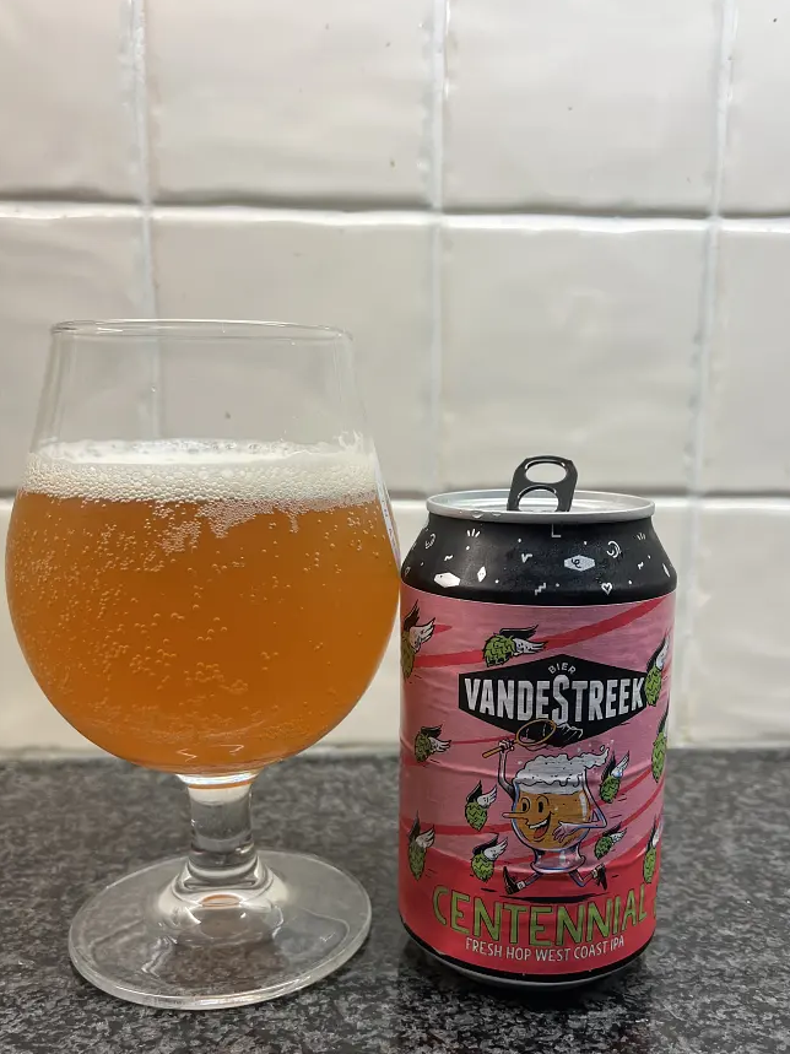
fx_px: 944
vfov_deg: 58.1
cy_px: 602
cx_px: 411
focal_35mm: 31
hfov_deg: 45.4
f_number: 1.6
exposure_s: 1/100
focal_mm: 5.1
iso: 80
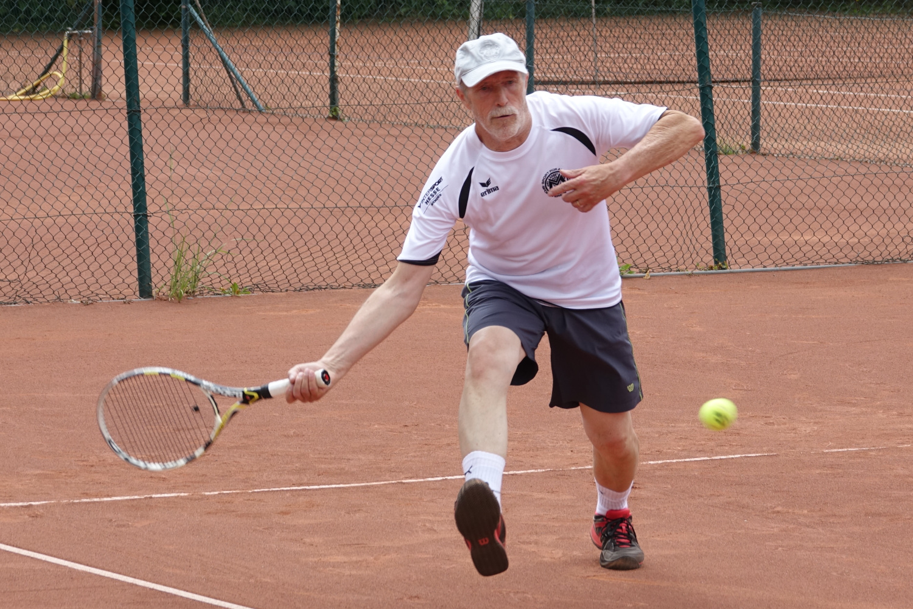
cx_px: 456
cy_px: 304
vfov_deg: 9.9
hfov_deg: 14.8
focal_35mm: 139
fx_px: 3525
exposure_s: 1/320
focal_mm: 51.14
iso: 100
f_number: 4
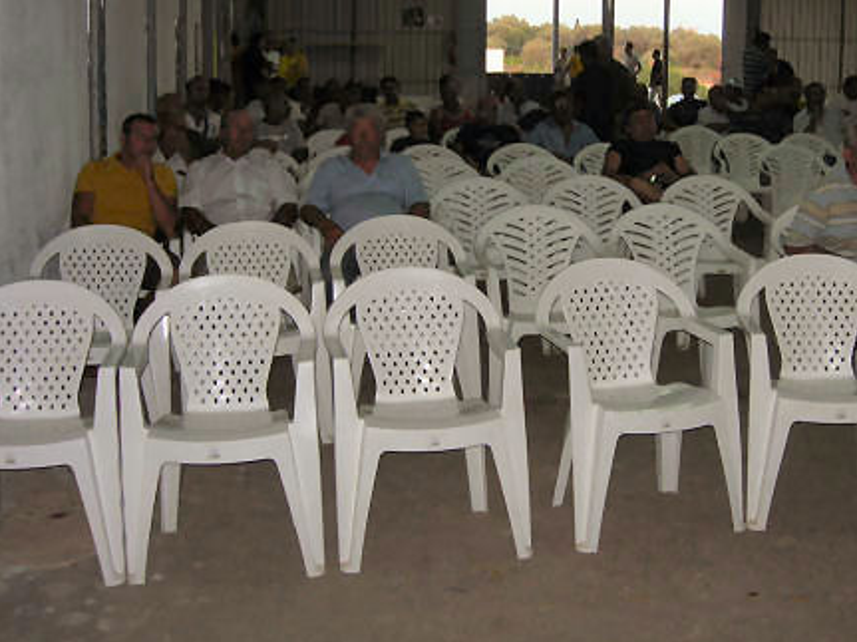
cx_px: 553
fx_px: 1287
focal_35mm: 52
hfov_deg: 36.5
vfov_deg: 27.8
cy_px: 215
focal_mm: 7.8
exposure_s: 1/60.1
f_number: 2.8
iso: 64
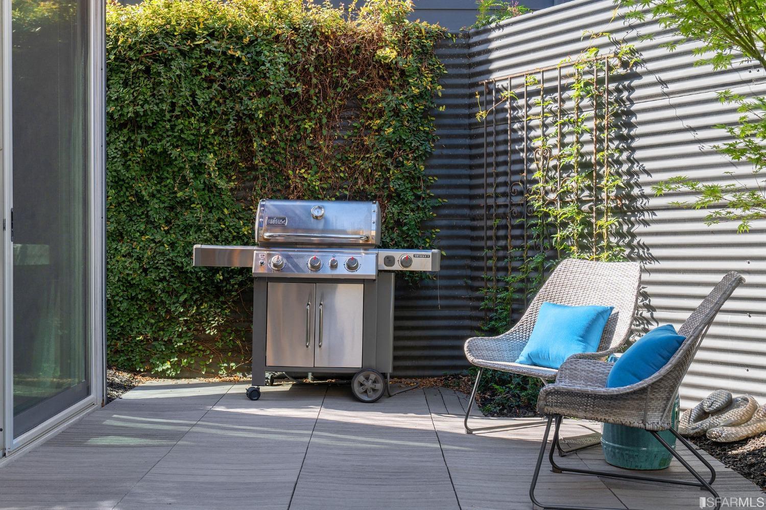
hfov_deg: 44.5
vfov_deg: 30.5
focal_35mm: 44
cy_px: 255
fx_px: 936
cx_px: 383
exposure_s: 1/125
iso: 250
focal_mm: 44
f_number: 7.1
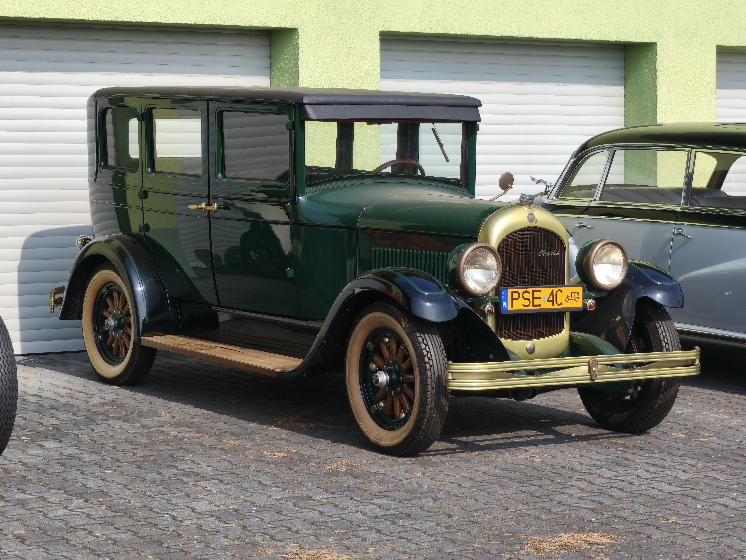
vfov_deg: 14.8
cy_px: 280
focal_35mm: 100
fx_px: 2155
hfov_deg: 19.6
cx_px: 373
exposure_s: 1/610
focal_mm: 7.1
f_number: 1.9
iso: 50
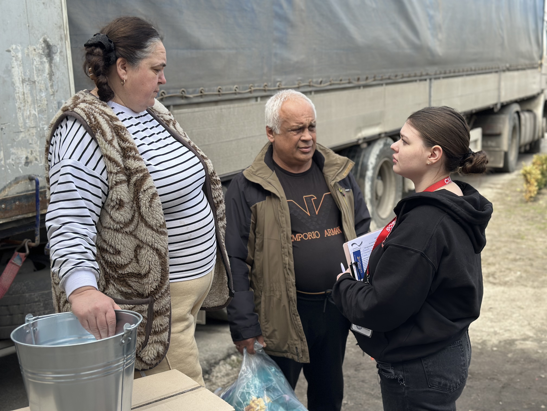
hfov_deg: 39.7
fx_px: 758
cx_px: 274
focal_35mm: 48
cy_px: 206
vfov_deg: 30.3
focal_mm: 6.86
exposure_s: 1/1050
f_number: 1.78
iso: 80
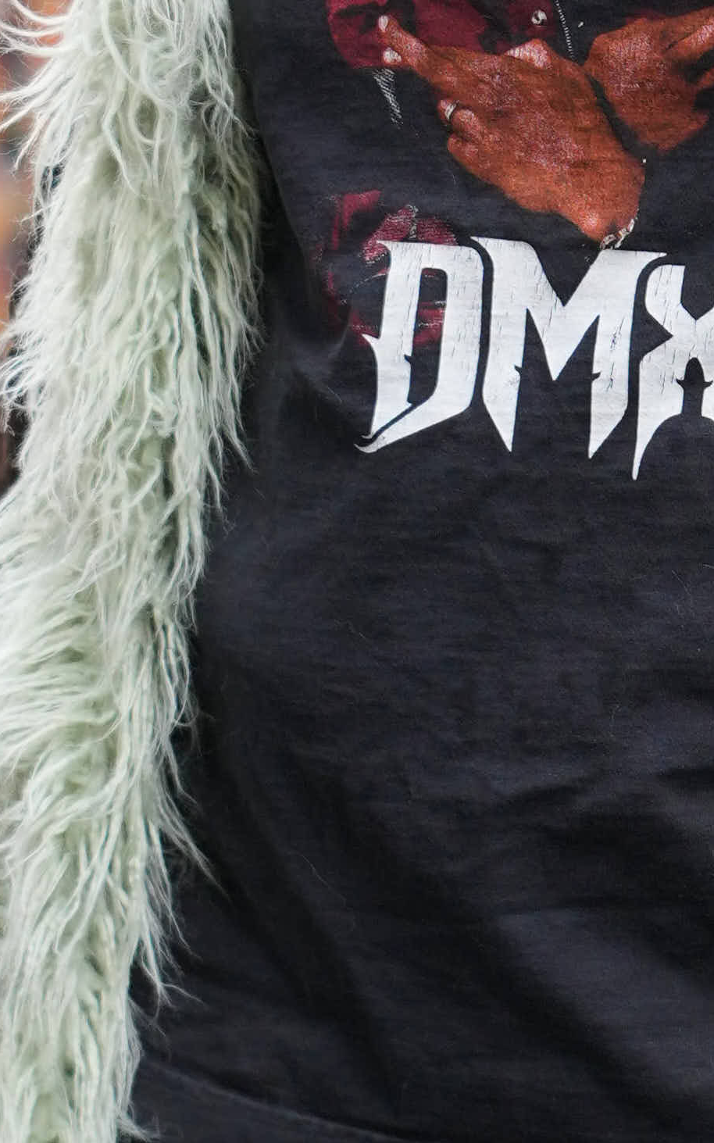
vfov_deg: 7.0
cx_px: 1028
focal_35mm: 301
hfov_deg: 4.3
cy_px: 994
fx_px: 9374
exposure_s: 1/1000
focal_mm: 50
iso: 400
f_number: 2
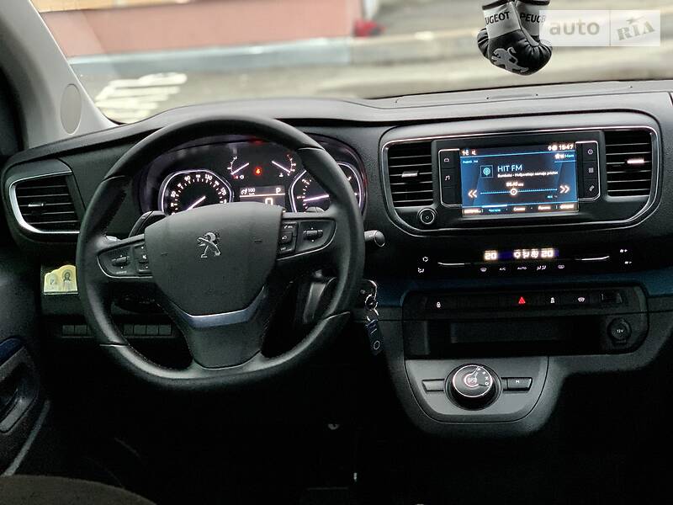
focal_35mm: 52
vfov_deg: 28.0
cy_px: 252
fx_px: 1011
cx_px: 336
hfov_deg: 36.8
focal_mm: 6
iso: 500
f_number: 2.4
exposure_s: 1/31
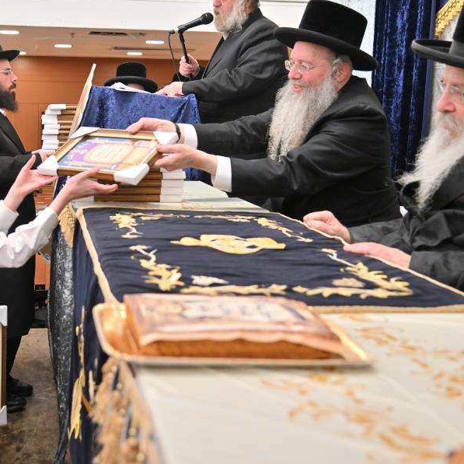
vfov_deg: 33.3
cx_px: 145
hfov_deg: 33.0
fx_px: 773
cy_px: 199
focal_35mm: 51
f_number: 4
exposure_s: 1/400
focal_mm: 35
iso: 1250
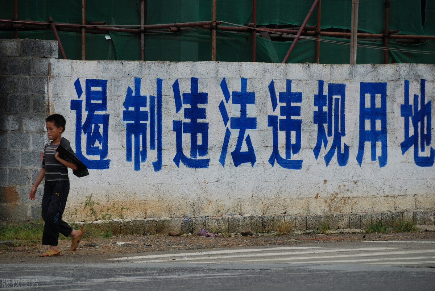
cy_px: 146
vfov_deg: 5.4
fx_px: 3085
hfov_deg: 8.1
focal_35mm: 255
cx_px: 218
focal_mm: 170
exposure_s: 1/200
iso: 125
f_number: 5.6
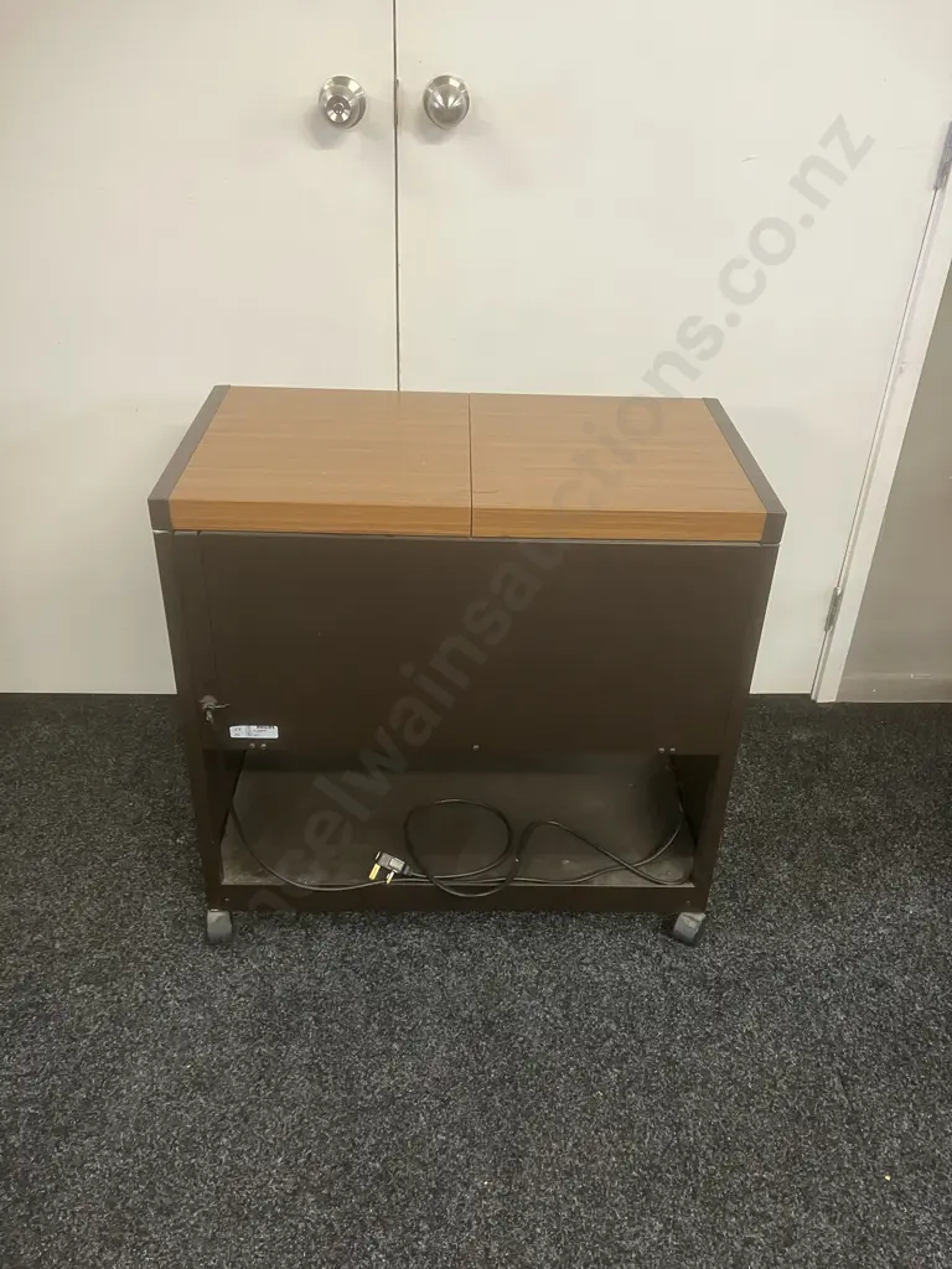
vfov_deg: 63.4
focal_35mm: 28
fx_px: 1027
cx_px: 476
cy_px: 634
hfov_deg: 49.7
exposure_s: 1/50
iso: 200
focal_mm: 3.99
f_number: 1.8
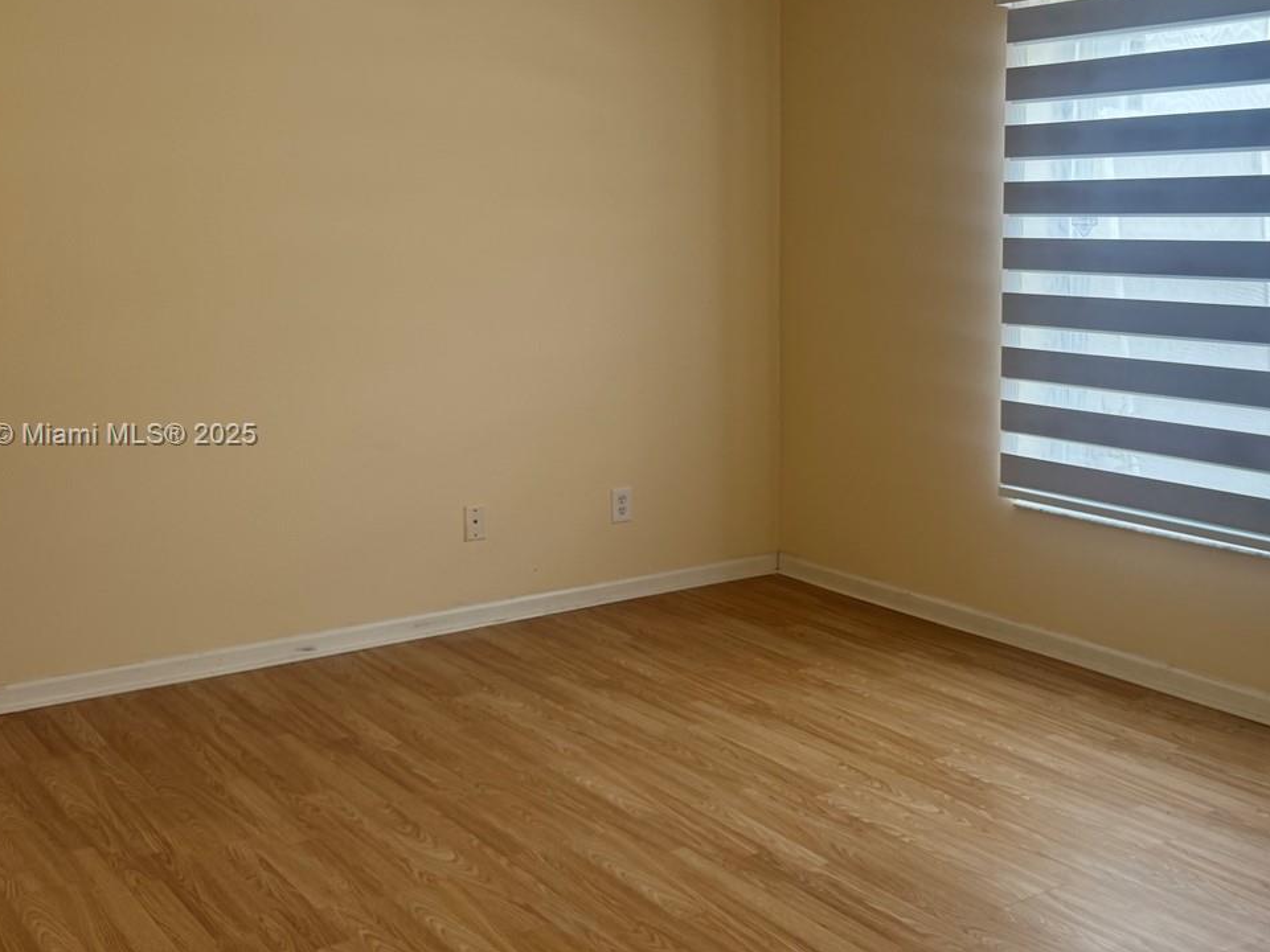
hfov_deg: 45.7
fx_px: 1468
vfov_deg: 35.9
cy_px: 436
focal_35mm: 40
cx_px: 892
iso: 80
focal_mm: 6.76
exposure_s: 1/174
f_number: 1.78
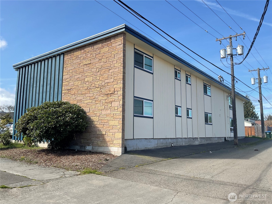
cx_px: 136
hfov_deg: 61.7
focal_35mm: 29
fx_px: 228
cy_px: 102
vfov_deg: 48.2
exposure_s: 1/1221
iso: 16
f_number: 1.8
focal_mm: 3
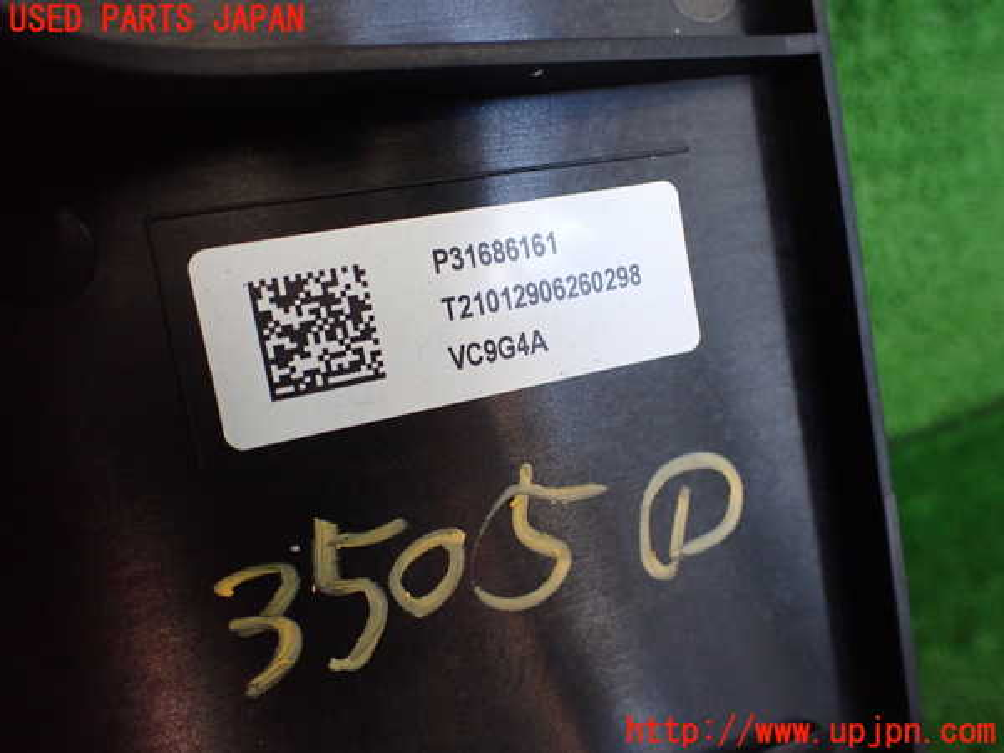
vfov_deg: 46.8
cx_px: 502
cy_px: 376
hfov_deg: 60.0
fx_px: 870
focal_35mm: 30
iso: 800
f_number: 2.3
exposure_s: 1/60
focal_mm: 5.4
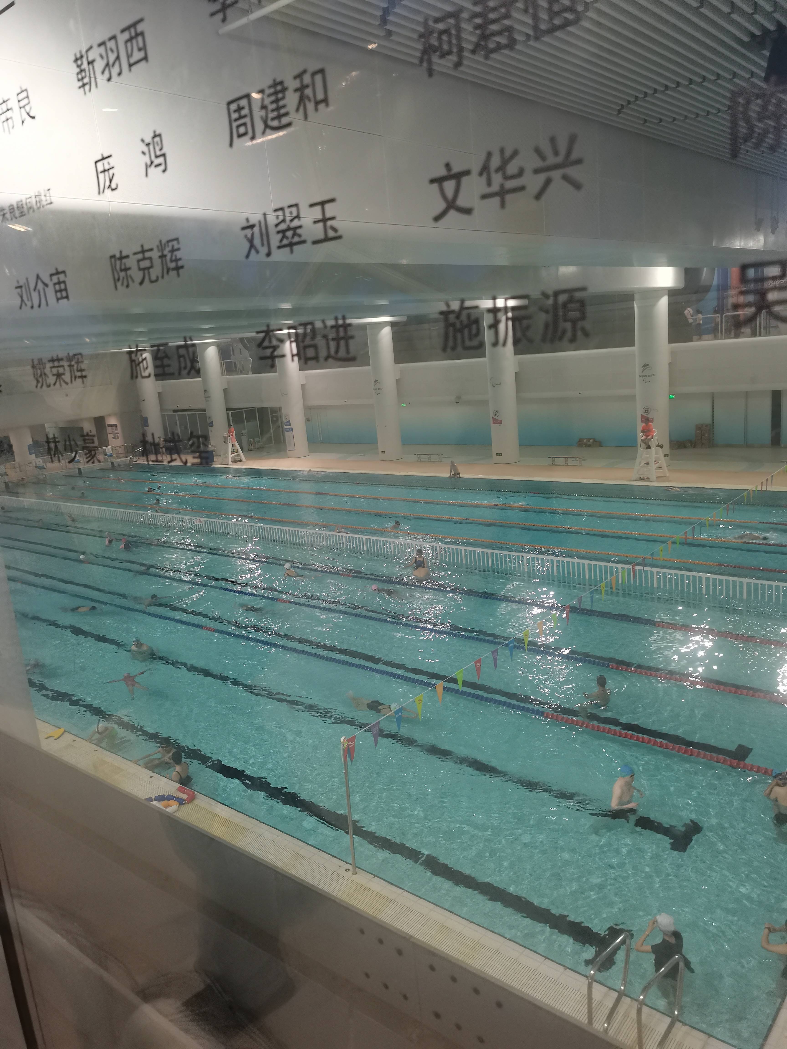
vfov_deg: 67.3
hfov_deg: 53.1
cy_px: 524
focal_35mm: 26
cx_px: 394
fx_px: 788
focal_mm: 5.58
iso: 200
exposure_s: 1/50
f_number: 1.8
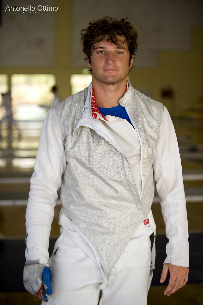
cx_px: 102
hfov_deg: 19.4
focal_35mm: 70
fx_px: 593
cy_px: 152
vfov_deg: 28.9
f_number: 2.8
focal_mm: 70
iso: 500
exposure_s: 1/400
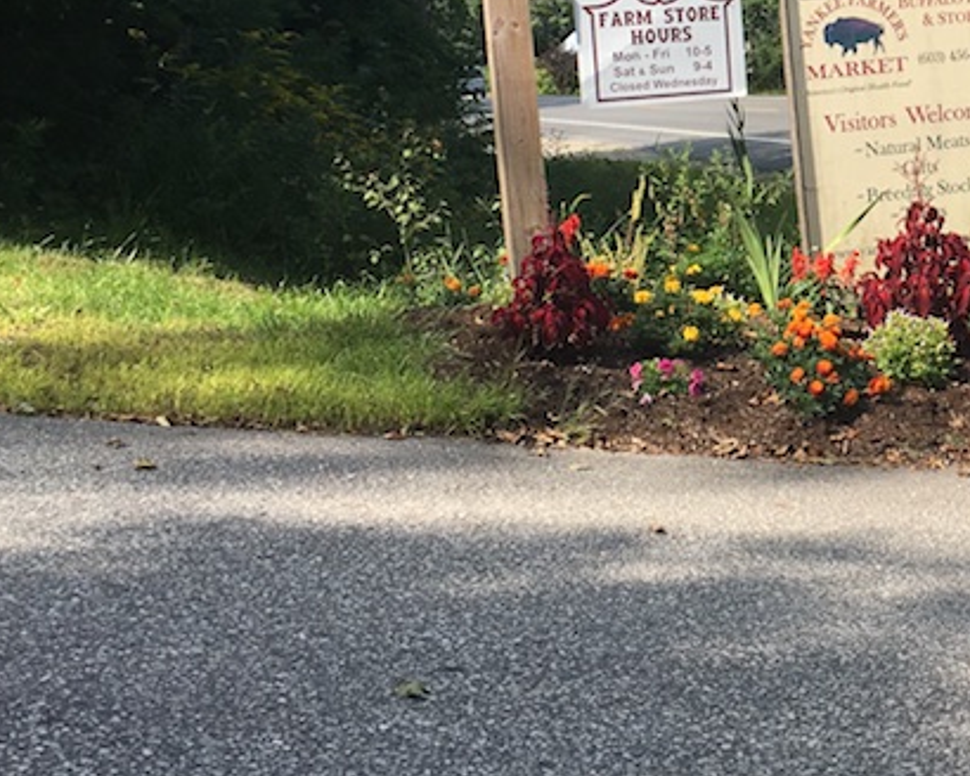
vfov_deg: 21.7
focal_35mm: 69
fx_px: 1981
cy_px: 83
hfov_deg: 26.1
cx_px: 963
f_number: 2.2
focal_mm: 4.15
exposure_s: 1/845
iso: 25
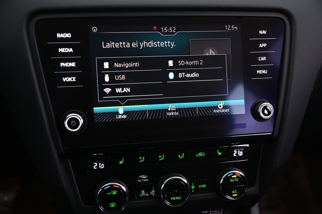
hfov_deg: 48.5
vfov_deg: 33.3
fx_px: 357
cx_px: 161
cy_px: 107
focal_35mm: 40
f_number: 4
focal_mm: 40
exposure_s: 1/15
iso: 2000
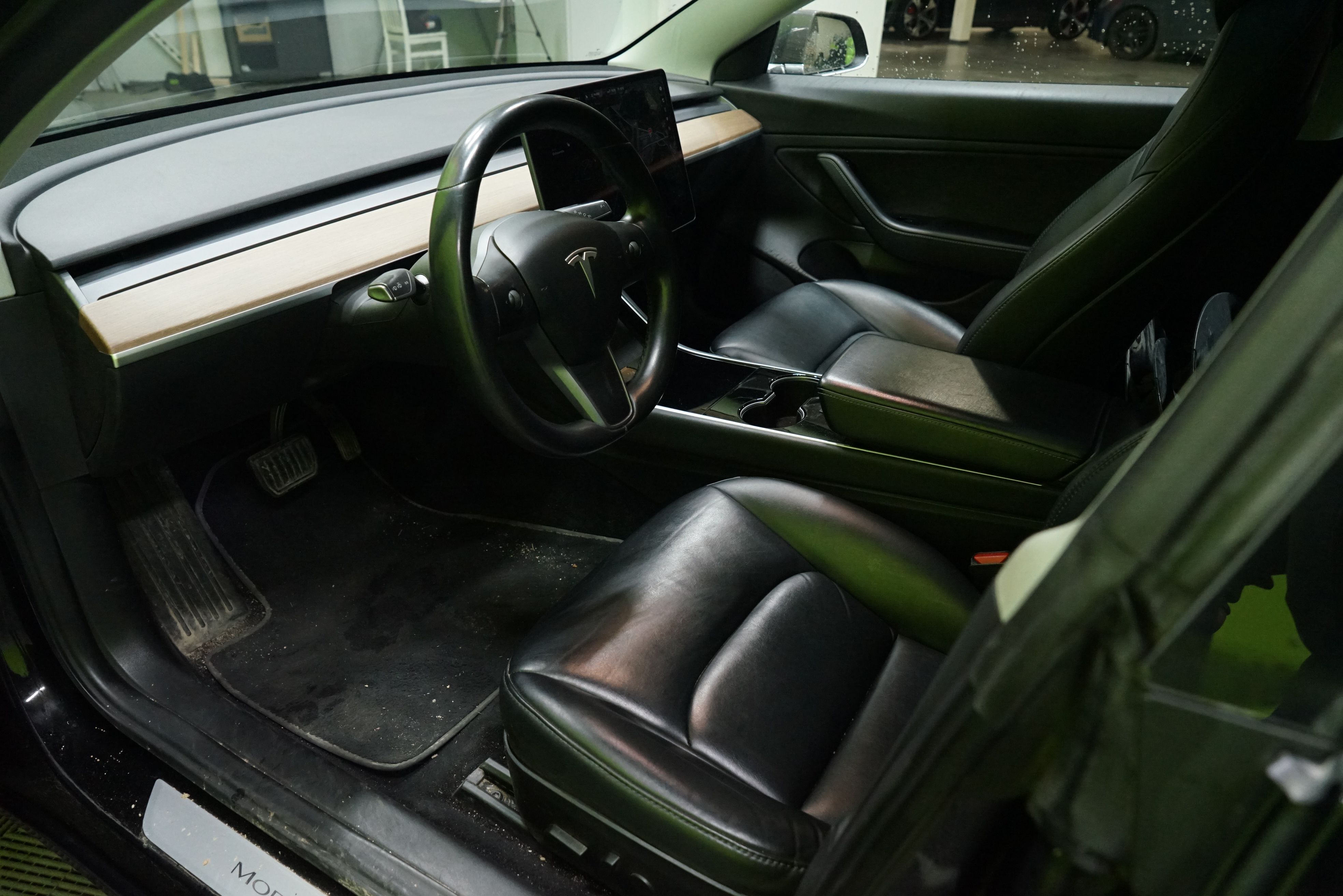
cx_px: 672
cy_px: 448
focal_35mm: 24
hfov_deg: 73.7
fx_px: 895
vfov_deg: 53.1
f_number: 5.6
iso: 4000
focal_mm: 24
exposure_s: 1/20
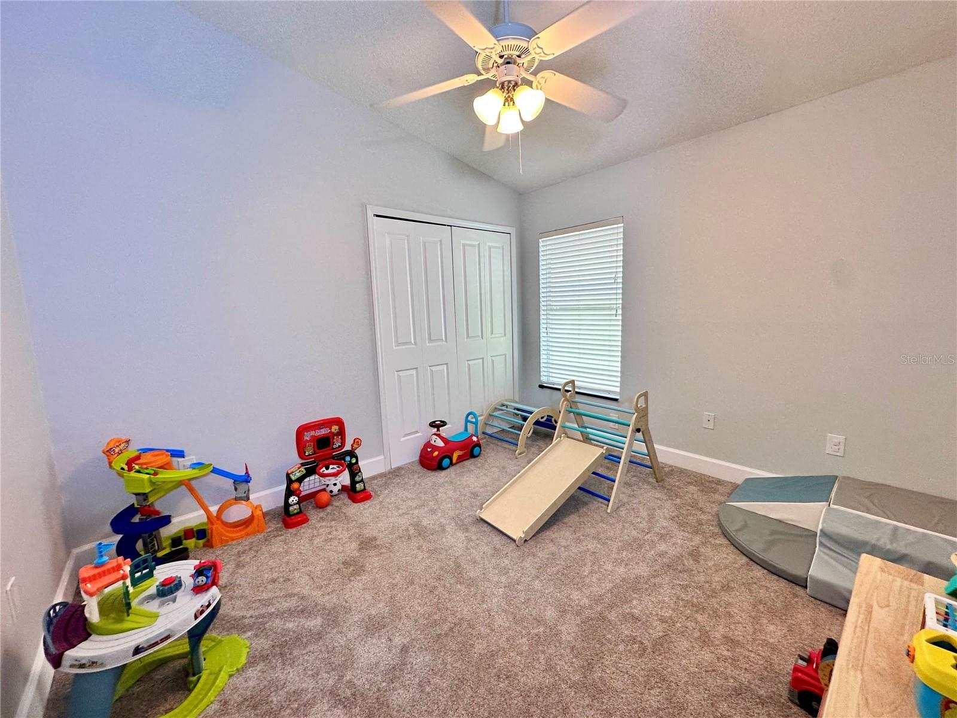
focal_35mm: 14
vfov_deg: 85.7
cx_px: 478
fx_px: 387
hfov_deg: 102.1
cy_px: 359
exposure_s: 1/120
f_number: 2.2
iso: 125
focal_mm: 2.22
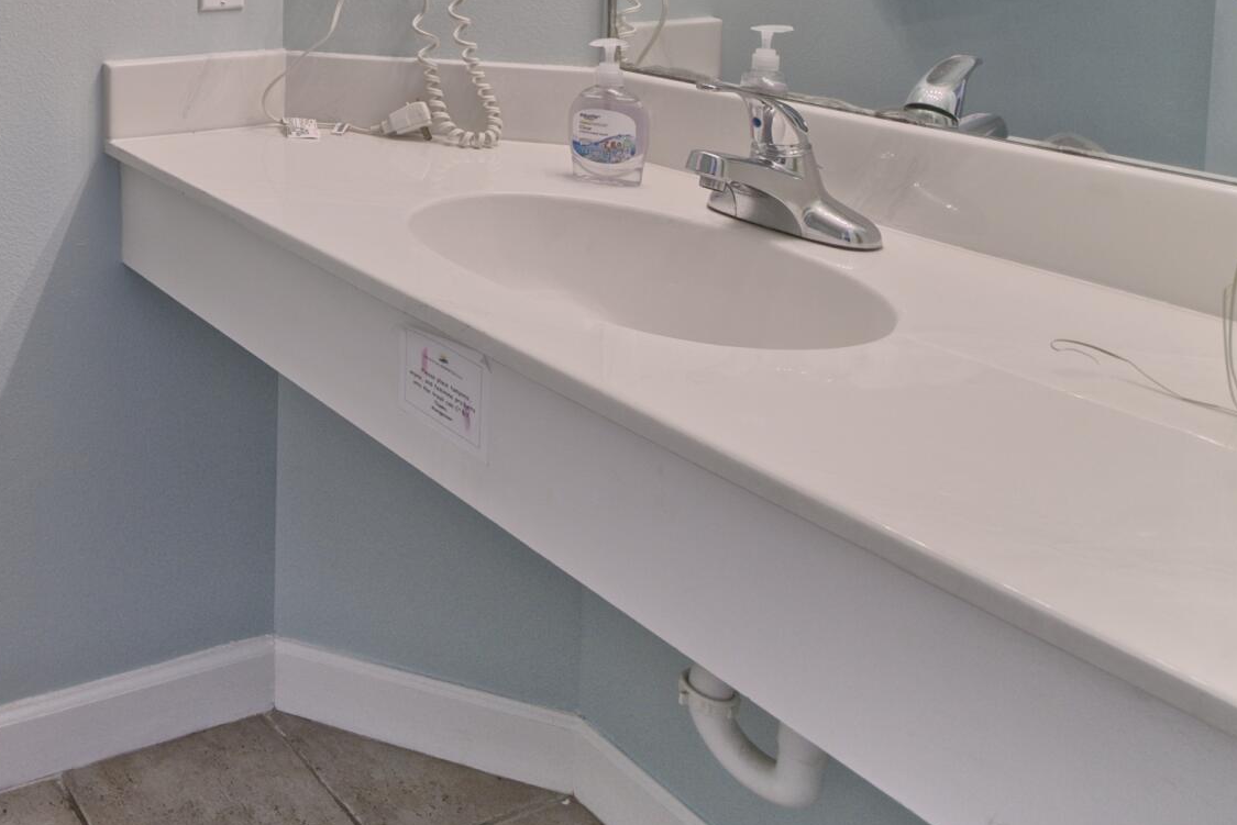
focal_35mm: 32
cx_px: -56
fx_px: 1100
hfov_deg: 46.7
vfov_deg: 36.0
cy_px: -47
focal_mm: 12
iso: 500
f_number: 8
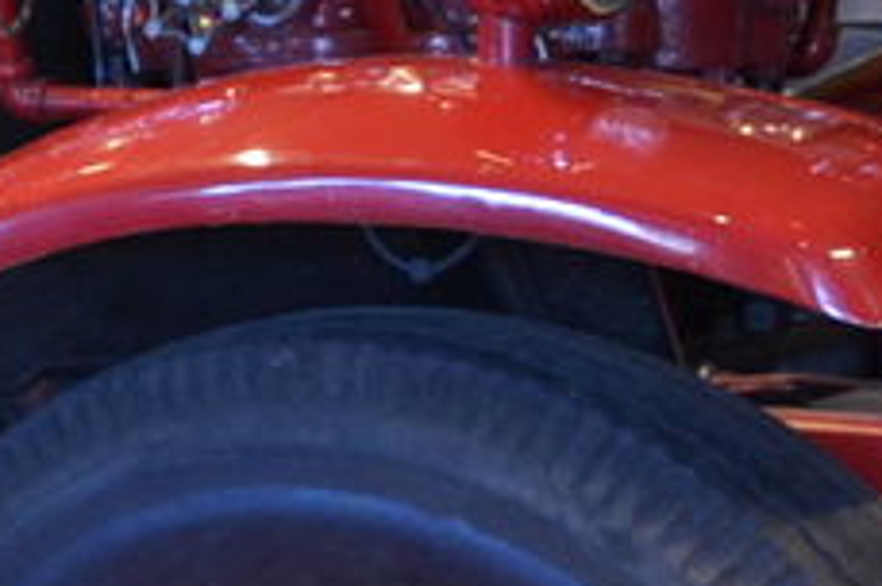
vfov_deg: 6.5
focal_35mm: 210
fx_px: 5138
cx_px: -909
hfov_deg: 9.2
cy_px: 200
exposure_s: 1/15
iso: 560
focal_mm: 20
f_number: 3.8
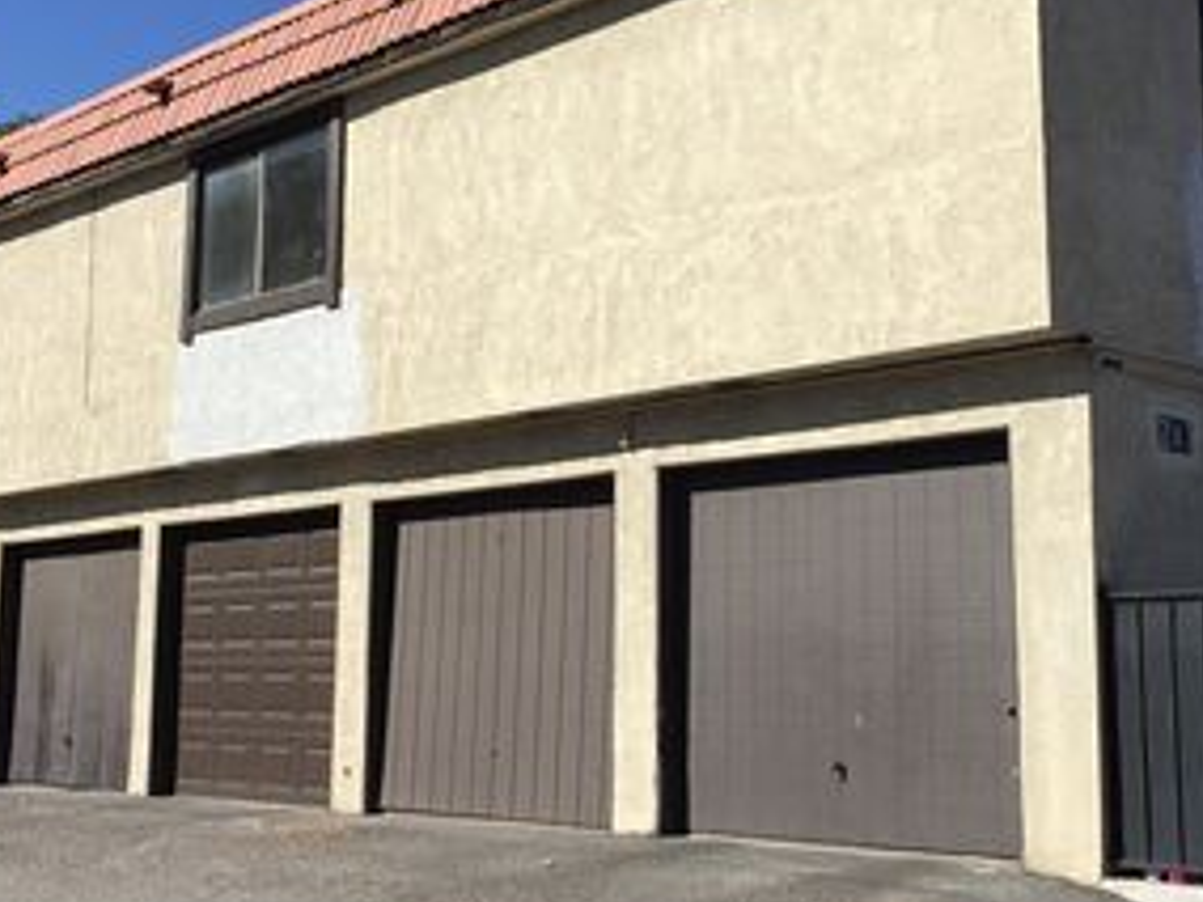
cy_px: 404
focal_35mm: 51
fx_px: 1772
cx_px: 661
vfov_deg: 28.5
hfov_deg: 37.5
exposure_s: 1/3597
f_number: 2.2
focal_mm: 4.15
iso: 32
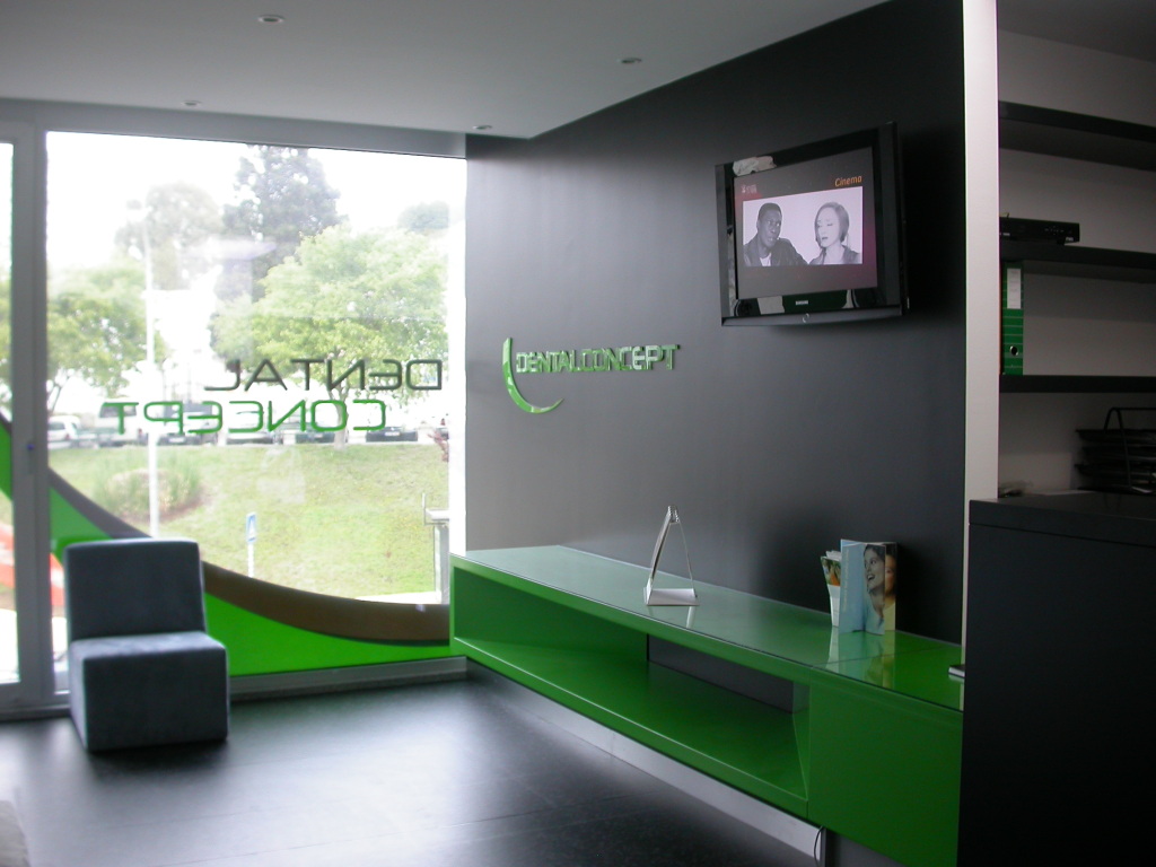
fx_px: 1269
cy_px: 434
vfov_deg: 37.7
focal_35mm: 38
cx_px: 578
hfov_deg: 49.0
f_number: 2.6
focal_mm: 7.85
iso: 100
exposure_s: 1/37
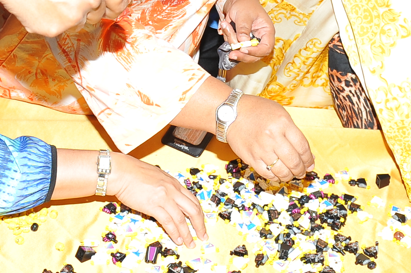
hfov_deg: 23.1
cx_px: 172
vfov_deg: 14.5
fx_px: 1004
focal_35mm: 88
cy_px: -133
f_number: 5
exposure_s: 1/80
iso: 640
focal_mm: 24
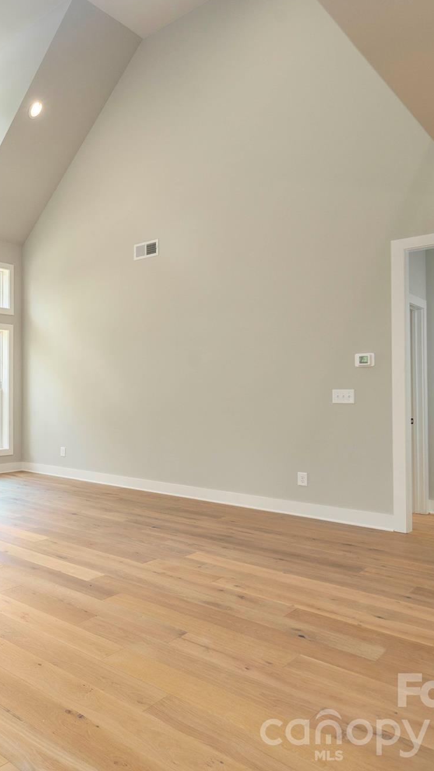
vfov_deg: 71.9
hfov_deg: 38.9
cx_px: -8
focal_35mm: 26
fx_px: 532
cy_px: 385
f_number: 7.1
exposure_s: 1/80
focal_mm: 16
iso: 320
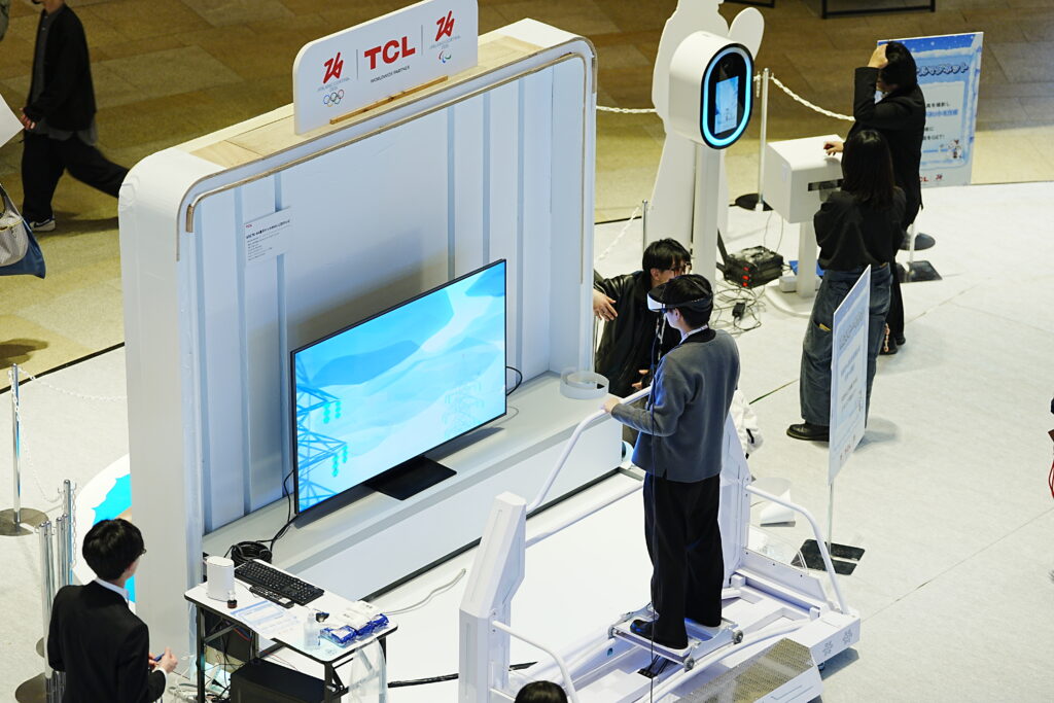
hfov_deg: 16.8
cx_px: 527
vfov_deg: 11.2
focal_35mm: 122
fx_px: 3572
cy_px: 352
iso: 500
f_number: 2.8
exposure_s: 1/100
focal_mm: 122
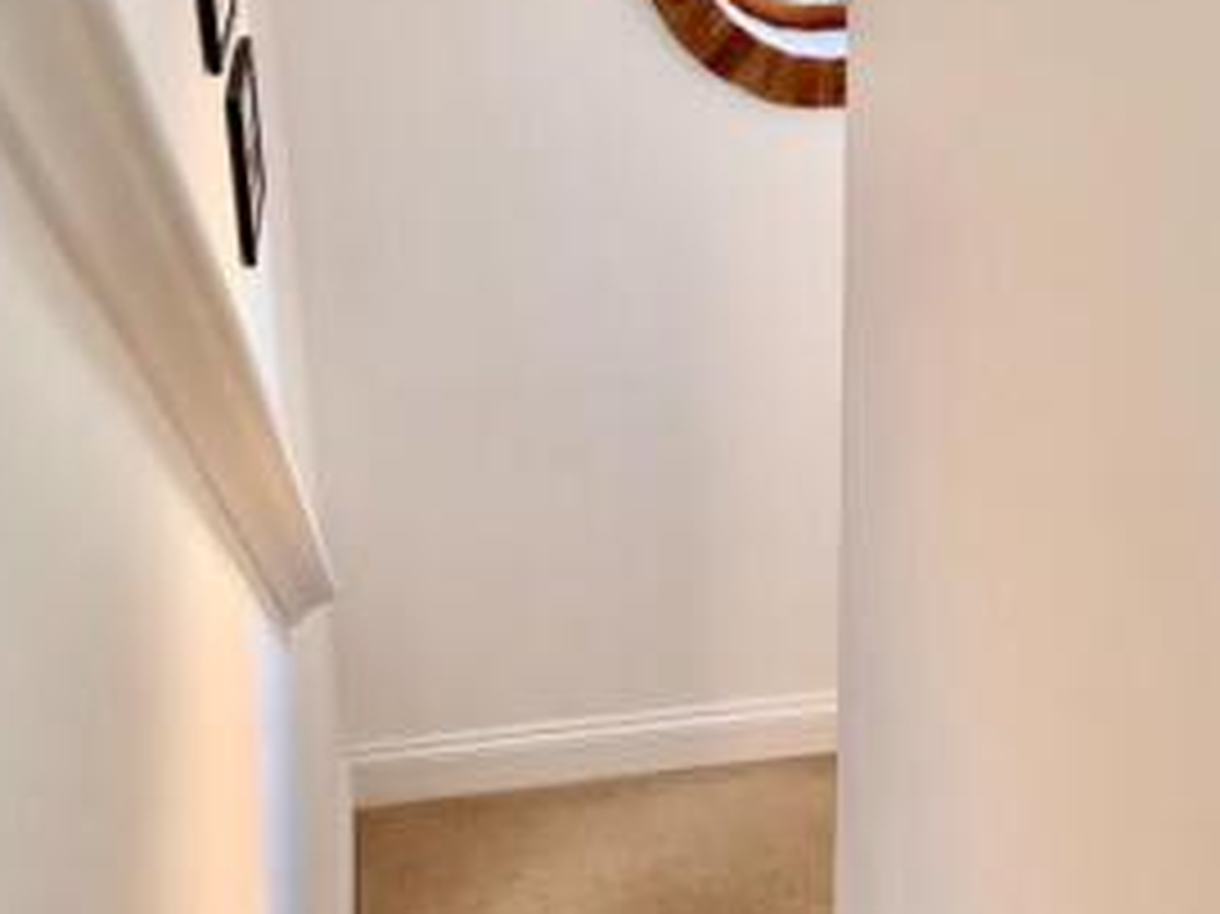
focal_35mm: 56
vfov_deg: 25.7
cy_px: 196
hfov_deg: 34.2
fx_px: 1973
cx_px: 745
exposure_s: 1/50
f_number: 1.6
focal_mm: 5.96
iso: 320
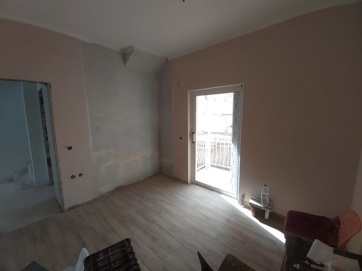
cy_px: 136
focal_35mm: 12
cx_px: 181
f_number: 2.2
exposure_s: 1/100
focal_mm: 1.42
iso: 50
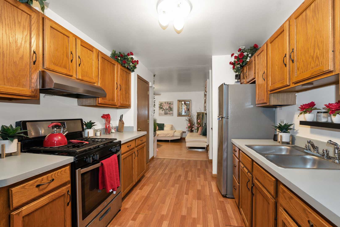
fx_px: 142
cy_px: 114
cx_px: 170
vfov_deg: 77.3
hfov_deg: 100.4
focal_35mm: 15
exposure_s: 1/8
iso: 250
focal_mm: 10
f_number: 7.1
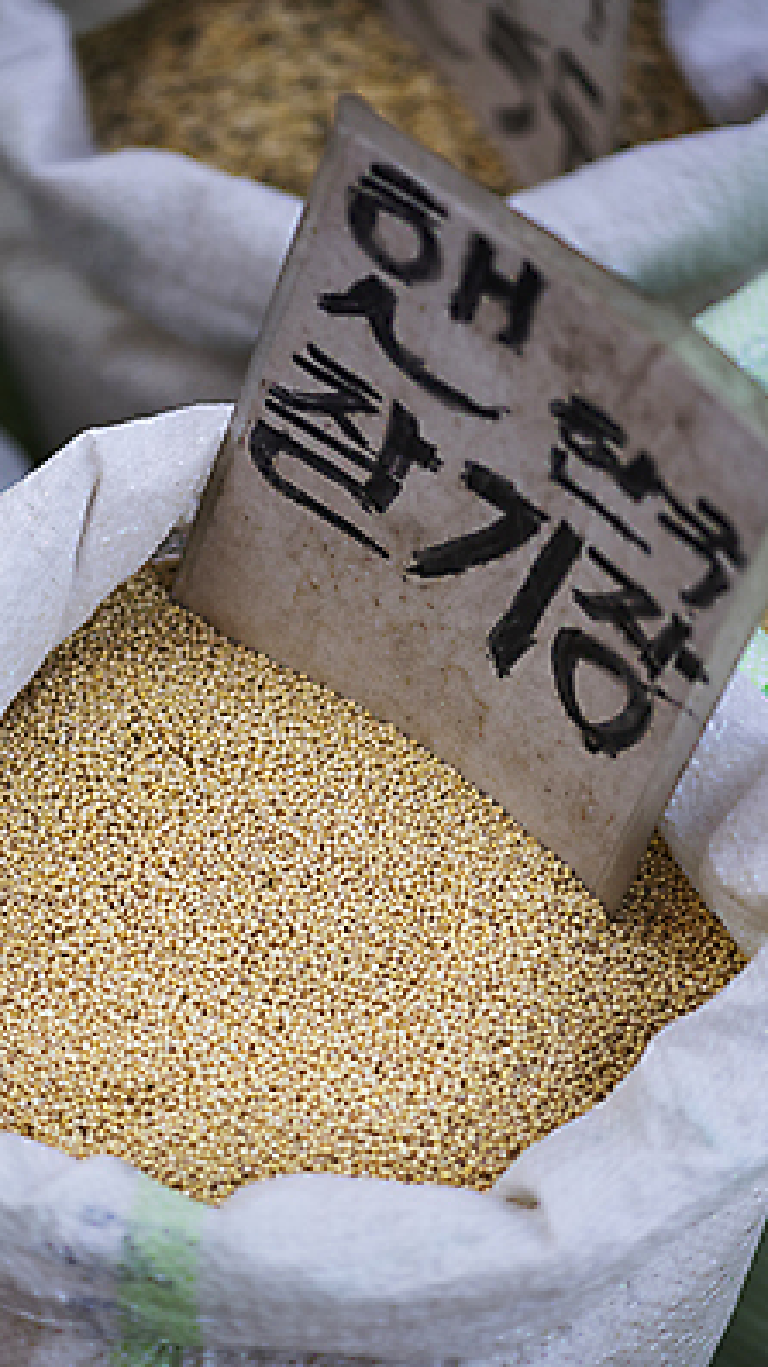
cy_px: 682
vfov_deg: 19.3
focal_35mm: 111
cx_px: 322
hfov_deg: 10.9
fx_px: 4023
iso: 400
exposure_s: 1/1600
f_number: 4
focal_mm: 105
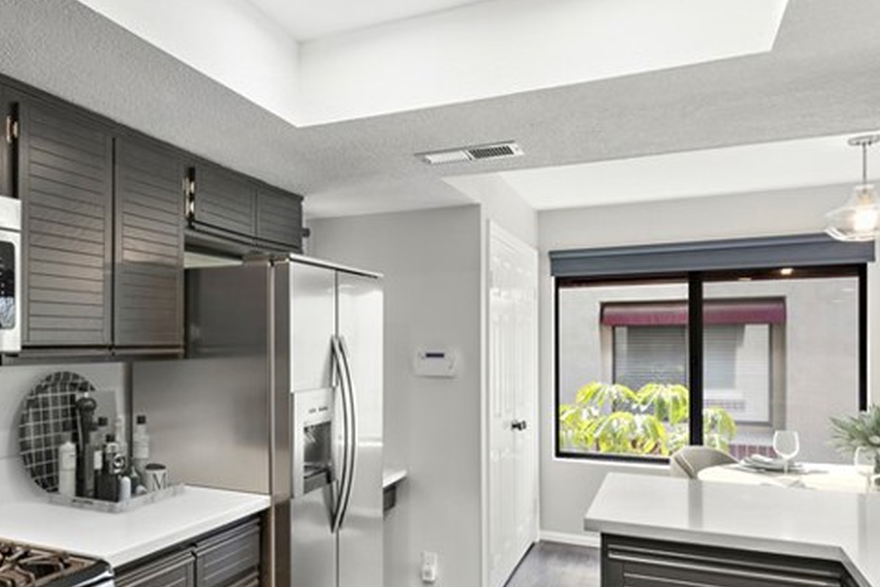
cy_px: 354
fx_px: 734
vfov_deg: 43.4
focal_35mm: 30
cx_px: 237
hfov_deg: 59.2
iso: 125
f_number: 7.1
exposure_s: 1/60
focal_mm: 14
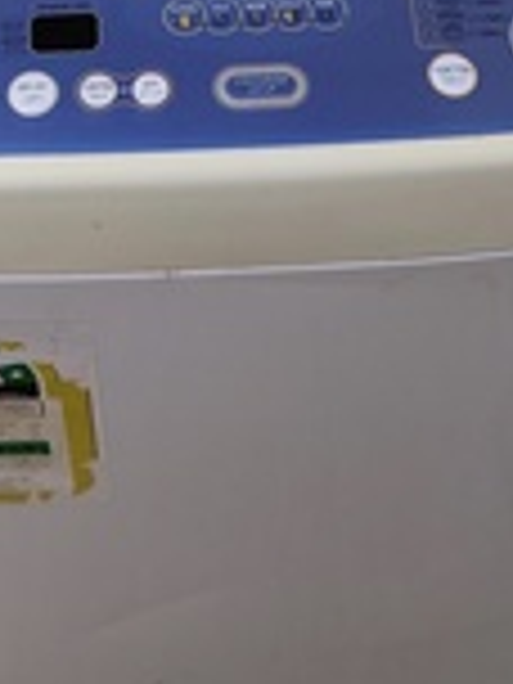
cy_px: 65
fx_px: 1423
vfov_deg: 26.1
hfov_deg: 20.4
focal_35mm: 72
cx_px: 250
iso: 1463
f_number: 1.75
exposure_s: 1/25
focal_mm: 5.25
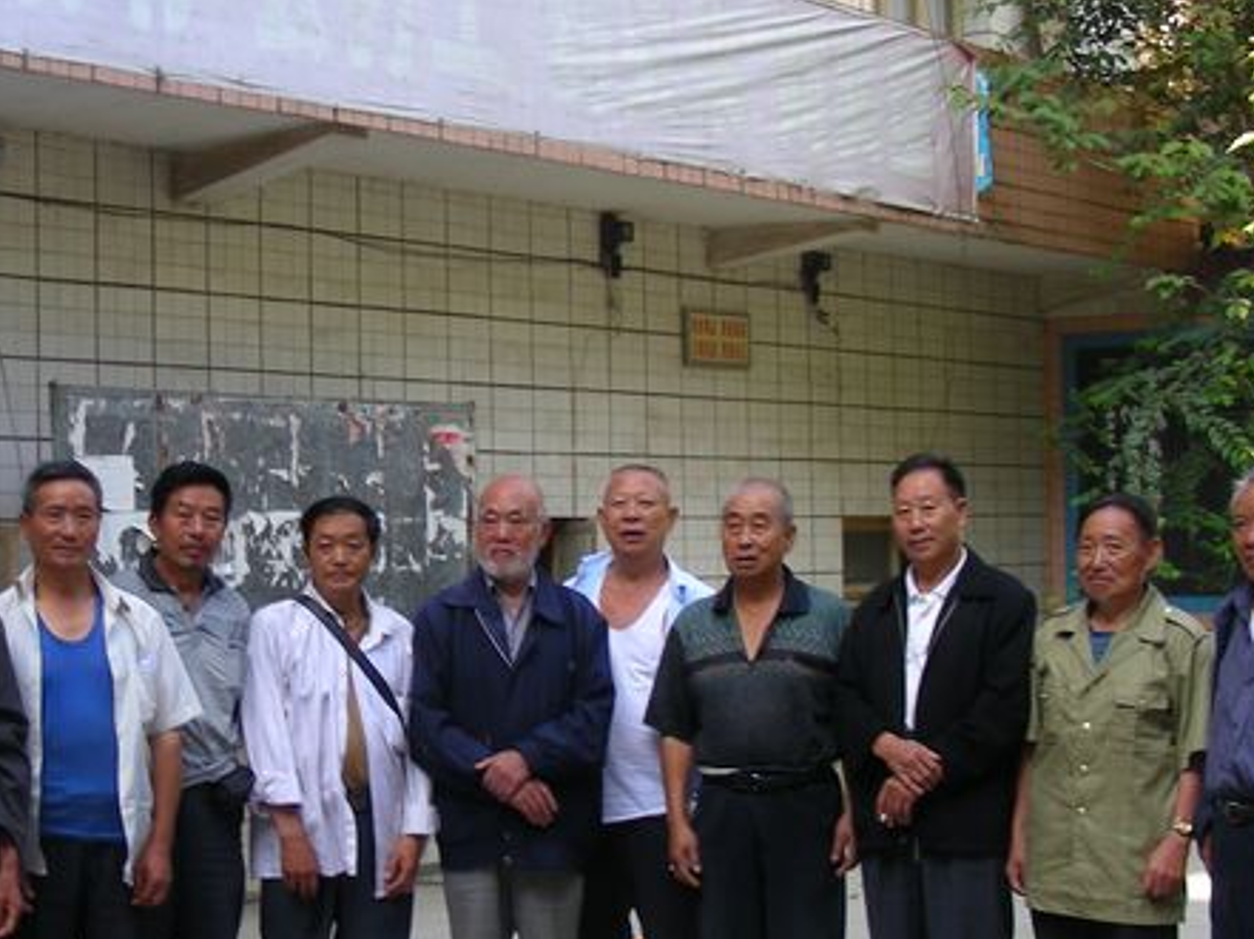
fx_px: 2498
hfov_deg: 27.8
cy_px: 484
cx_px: 338
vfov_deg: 21.3
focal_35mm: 69
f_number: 3.5
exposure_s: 1/53.8
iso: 50
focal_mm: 6.3
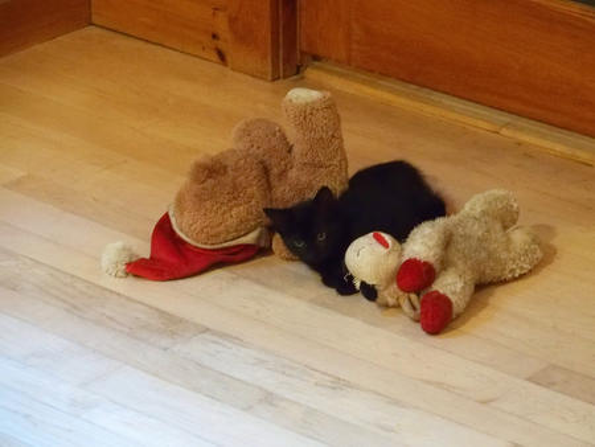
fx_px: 2322
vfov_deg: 11.0
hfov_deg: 14.6
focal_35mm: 135
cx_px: 298
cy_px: 224
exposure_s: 1/30
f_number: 2.8
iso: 1600
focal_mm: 28.8
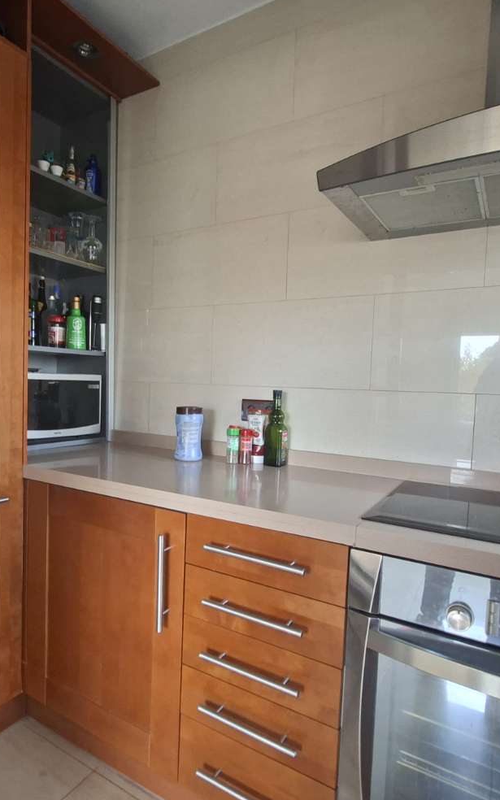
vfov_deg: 82.3
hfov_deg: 57.0
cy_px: 412
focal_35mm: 21
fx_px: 458
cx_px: 208
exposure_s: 1/40
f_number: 2.2
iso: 125
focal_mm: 1.74
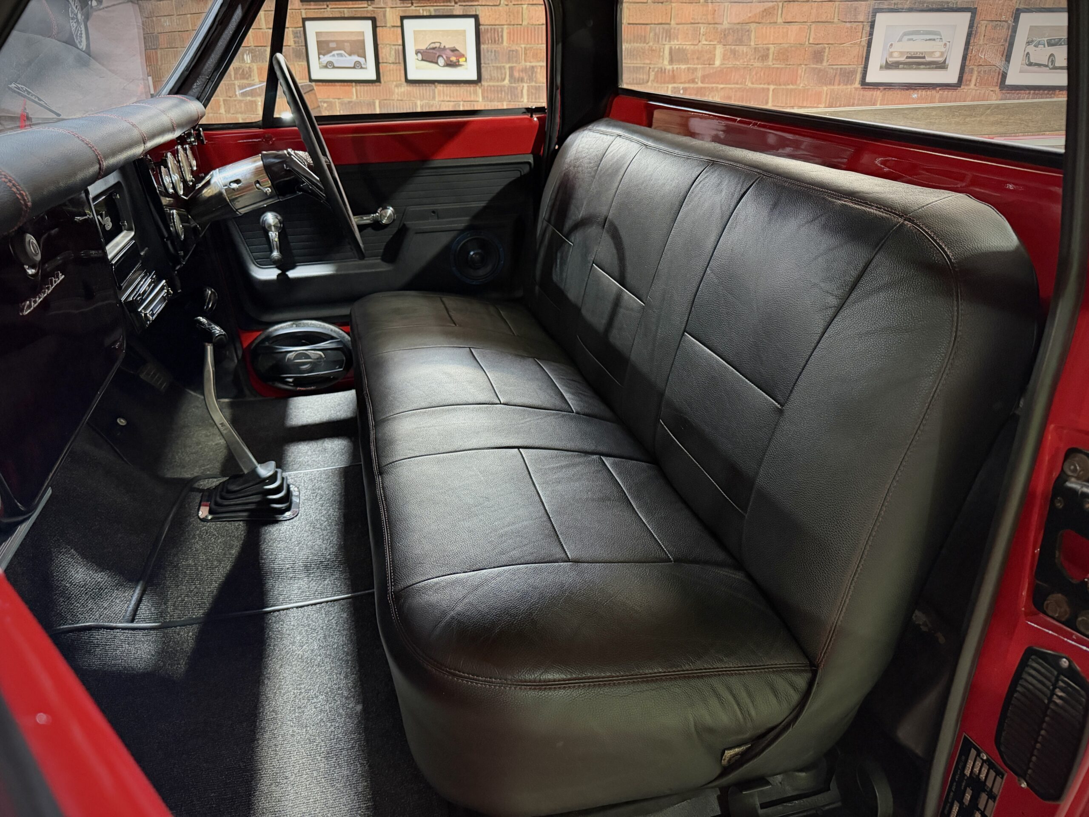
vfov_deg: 56.8
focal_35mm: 24
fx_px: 755
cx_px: 544
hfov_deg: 71.6
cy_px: 408
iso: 1000
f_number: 1.78
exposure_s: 1/33
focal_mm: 6.76
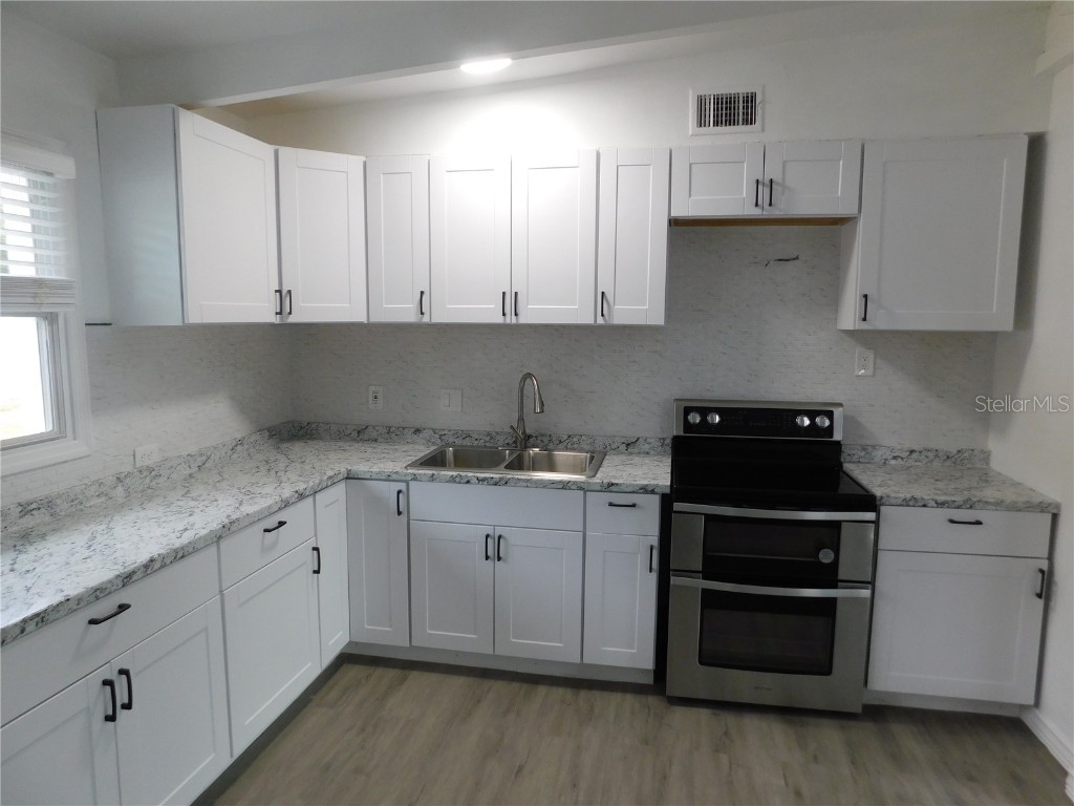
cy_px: 403
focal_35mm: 23
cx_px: 537
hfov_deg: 73.9
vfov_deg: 58.9
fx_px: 714
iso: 160
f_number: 3
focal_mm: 4
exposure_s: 1/30
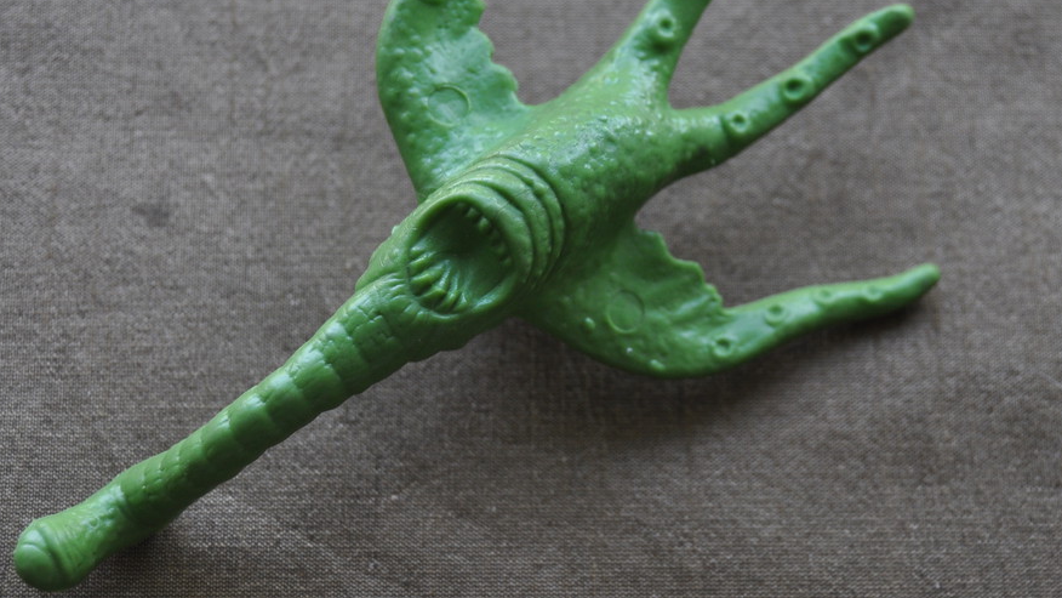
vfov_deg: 12.5
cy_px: 206
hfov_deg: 22.1
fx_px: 2724
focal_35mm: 97
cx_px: 586
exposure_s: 1/125
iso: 400
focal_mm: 45
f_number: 5.6
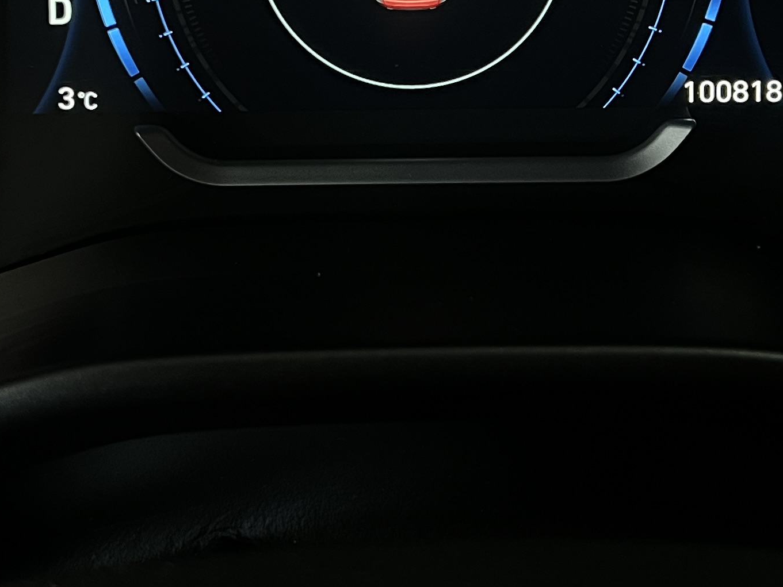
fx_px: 1742
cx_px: 379
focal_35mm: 77
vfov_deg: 18.8
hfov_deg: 25.3
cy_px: 55
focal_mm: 5.7
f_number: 1.5
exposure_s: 1/50
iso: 250
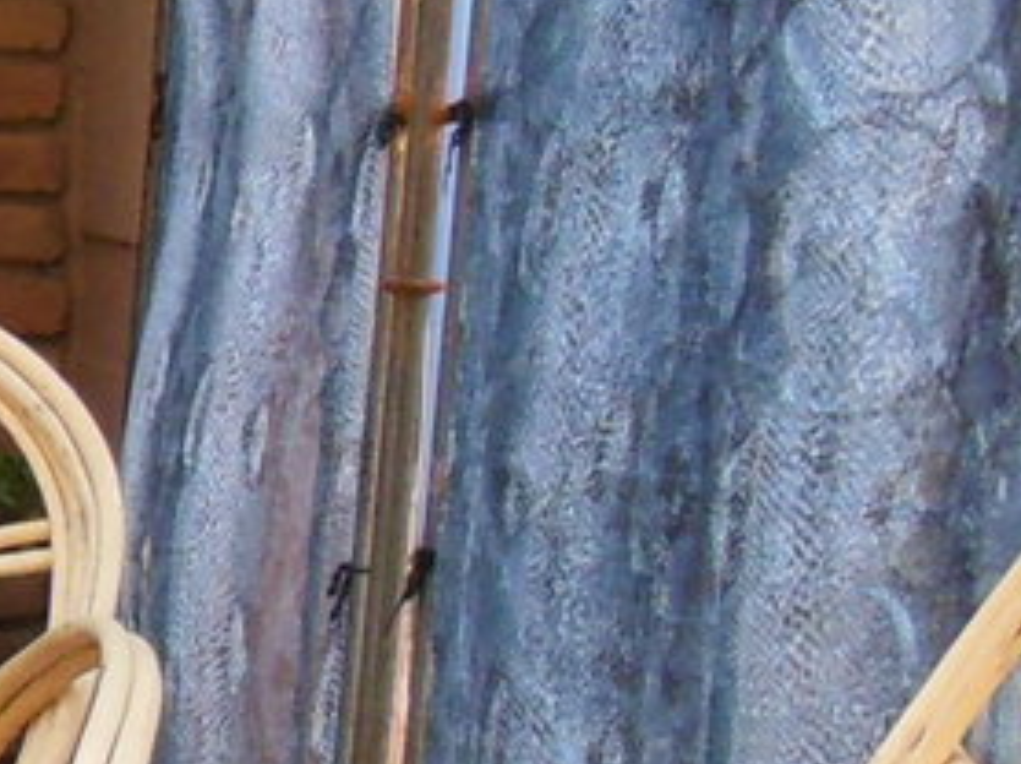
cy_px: 507
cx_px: -914
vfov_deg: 10.3
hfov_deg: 12.4
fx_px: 4244
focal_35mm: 144
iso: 400
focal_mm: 4.5
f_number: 3.5
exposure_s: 1/125
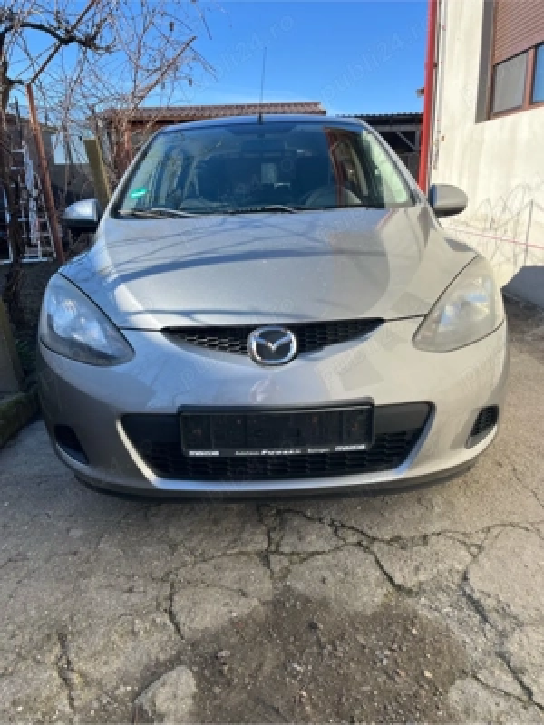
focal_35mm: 26
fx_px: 545
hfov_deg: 53.1
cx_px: 272
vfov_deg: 67.3
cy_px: 362
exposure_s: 1/1186
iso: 50
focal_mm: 5.1
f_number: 1.6
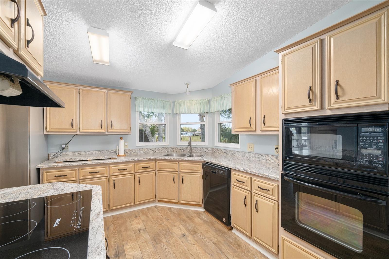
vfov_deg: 77.3
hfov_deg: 100.4
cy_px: 130
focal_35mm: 15
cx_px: 194
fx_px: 162
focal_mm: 15
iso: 500
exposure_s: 1/20
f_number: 8
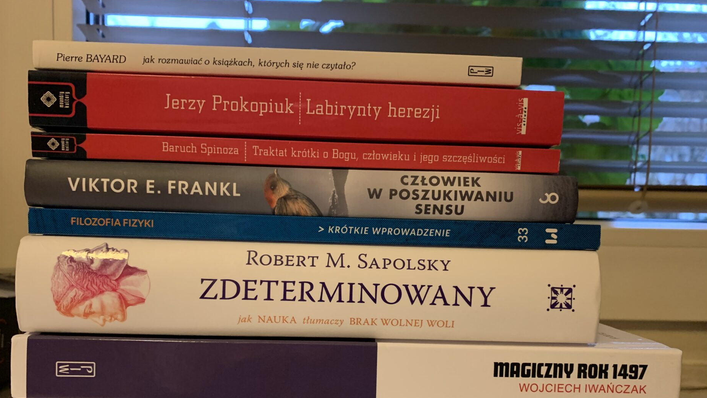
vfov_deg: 39.7
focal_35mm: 29
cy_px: 267
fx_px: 544
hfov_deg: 66.1
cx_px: 348
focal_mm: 4.25
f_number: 1.8
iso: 400
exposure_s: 1/41
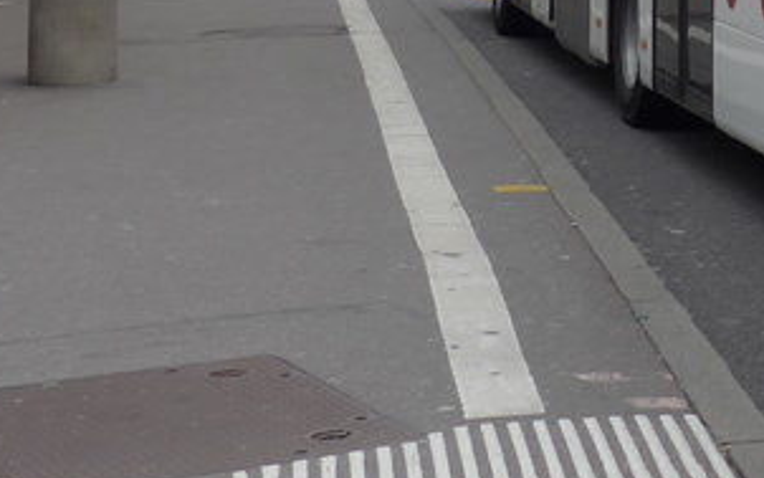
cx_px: 1318
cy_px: -311
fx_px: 2541
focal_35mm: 122
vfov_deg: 10.3
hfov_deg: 15.1
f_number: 2.8
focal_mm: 6
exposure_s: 1/640
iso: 80
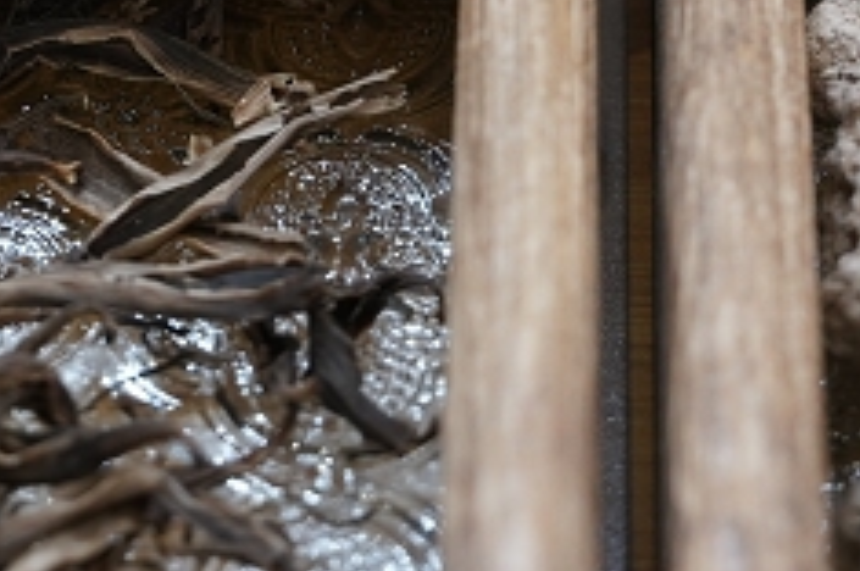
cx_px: 461
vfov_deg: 7.5
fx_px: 4270
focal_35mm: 179
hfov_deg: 11.5
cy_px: -395
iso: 800
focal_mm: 35
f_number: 4
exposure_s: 1/60
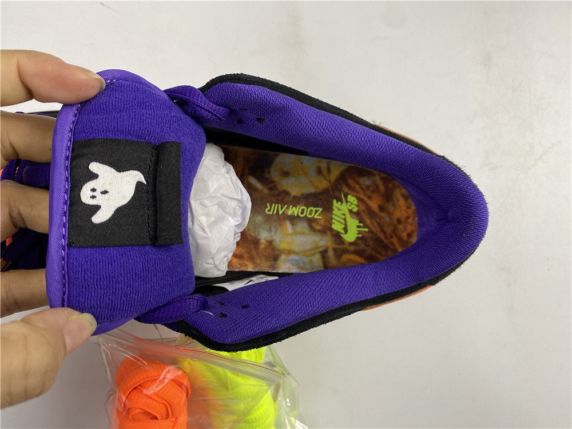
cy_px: 214
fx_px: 430
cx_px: 286
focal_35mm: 26
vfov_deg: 53.1
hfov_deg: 67.3
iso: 64
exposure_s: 1/100
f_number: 1.8
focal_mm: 4.25
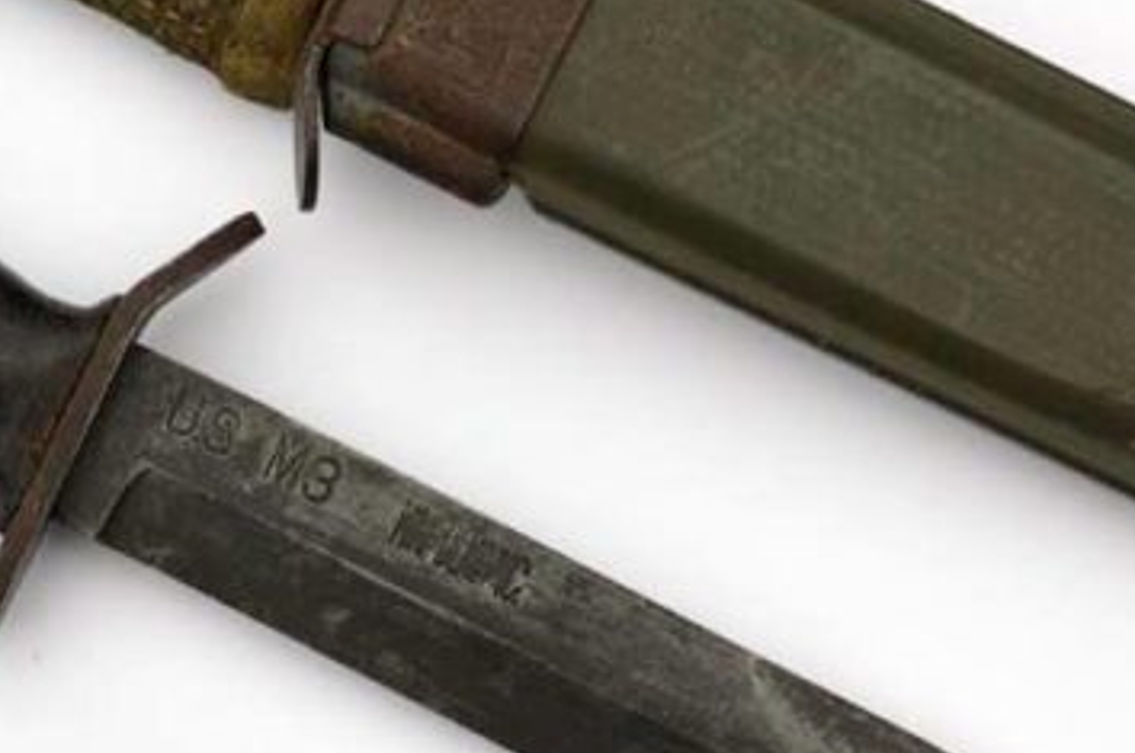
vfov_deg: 8.3
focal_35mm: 165
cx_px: 510
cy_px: 186
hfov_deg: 12.5
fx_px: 5195
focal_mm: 38
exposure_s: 1/125
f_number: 5.6
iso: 100
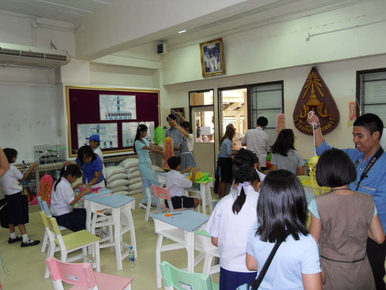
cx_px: 193
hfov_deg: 63.4
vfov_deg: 49.7
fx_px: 312
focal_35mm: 28
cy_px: 145
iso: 200
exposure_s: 1/45
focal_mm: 6
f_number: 2.8
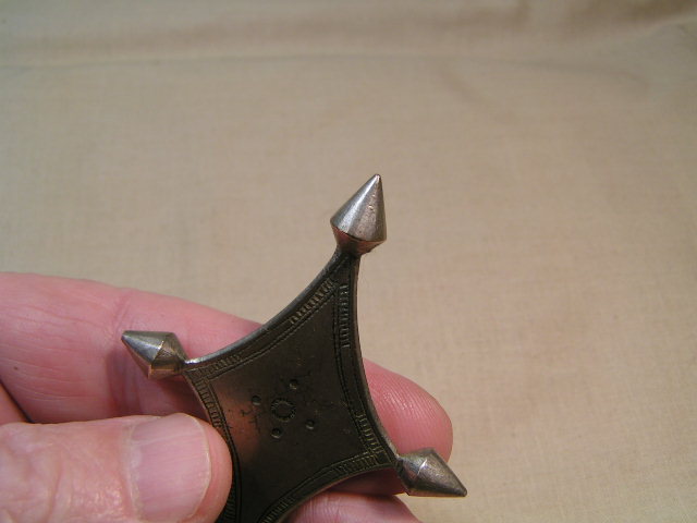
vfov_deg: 37.7
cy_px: 262
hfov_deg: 49.0
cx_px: 348
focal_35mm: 38
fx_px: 765
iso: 50
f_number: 4
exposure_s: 1/50
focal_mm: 5.8
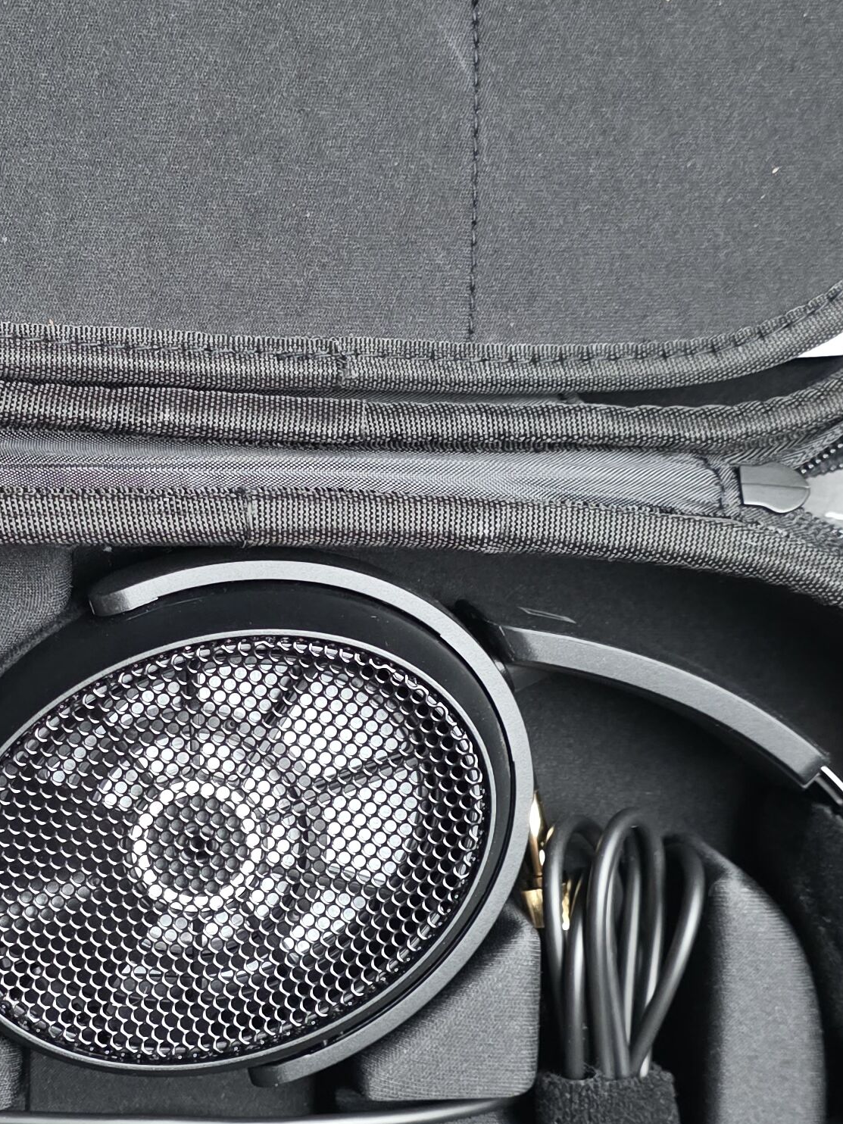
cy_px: 601
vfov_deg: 31.2
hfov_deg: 23.5
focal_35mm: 62
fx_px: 2013
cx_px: 257
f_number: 1.7
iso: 1250
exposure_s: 1/100
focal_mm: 6.25
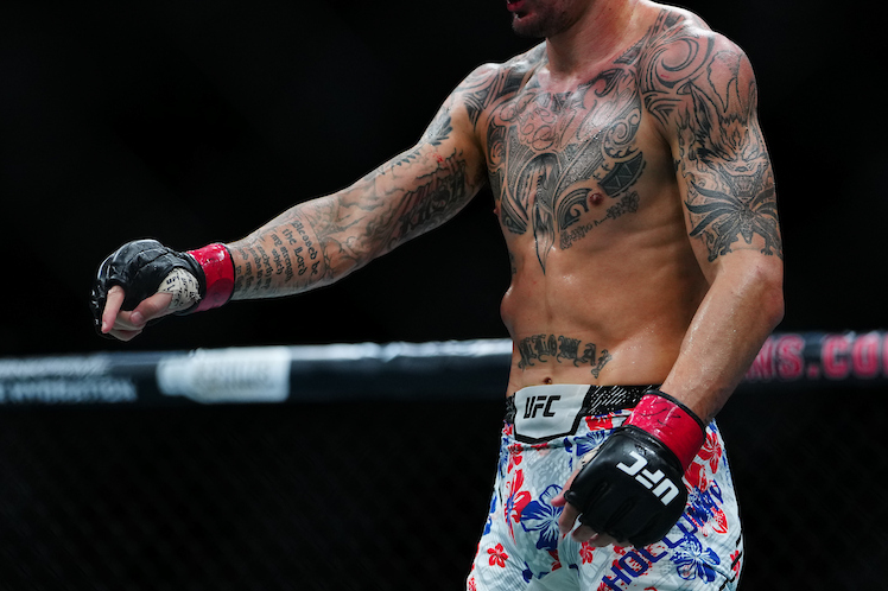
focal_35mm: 191
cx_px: 290
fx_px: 4709
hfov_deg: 10.8
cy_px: 247
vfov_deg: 7.2
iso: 2000
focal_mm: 119
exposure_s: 1/1250
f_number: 2.8
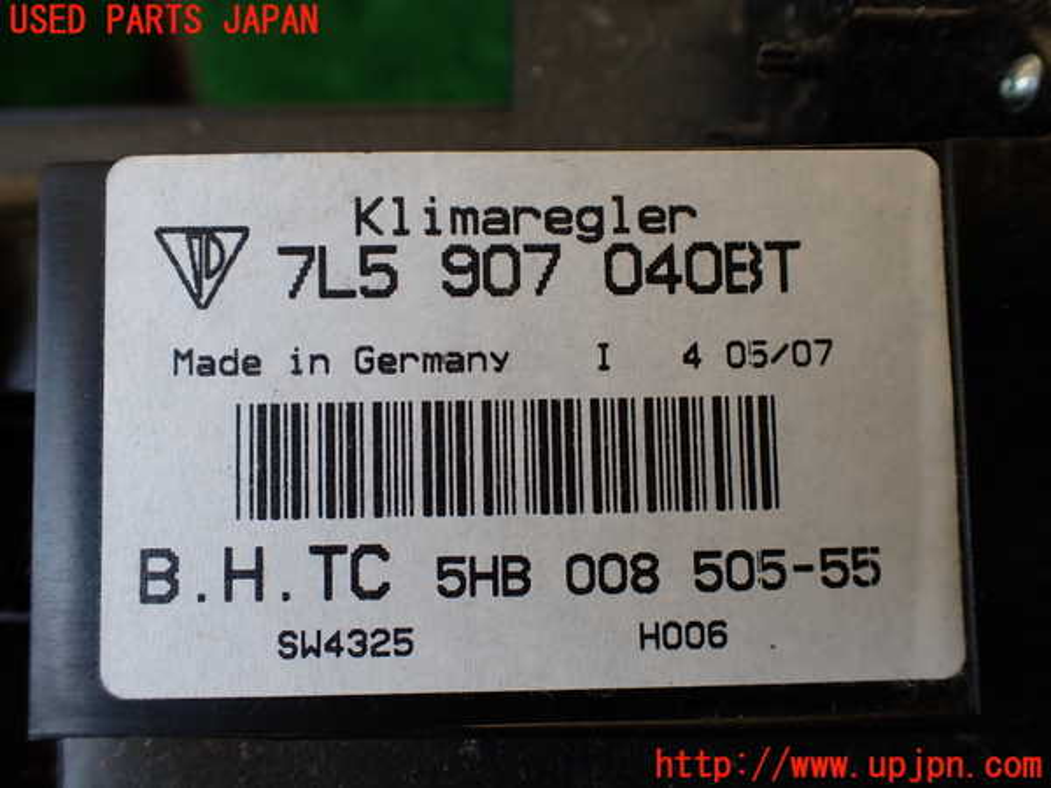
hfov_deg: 60.0
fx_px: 911
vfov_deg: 46.8
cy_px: 394
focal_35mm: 30
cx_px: 526
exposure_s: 1/125
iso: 125
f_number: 2.3
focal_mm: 5.4
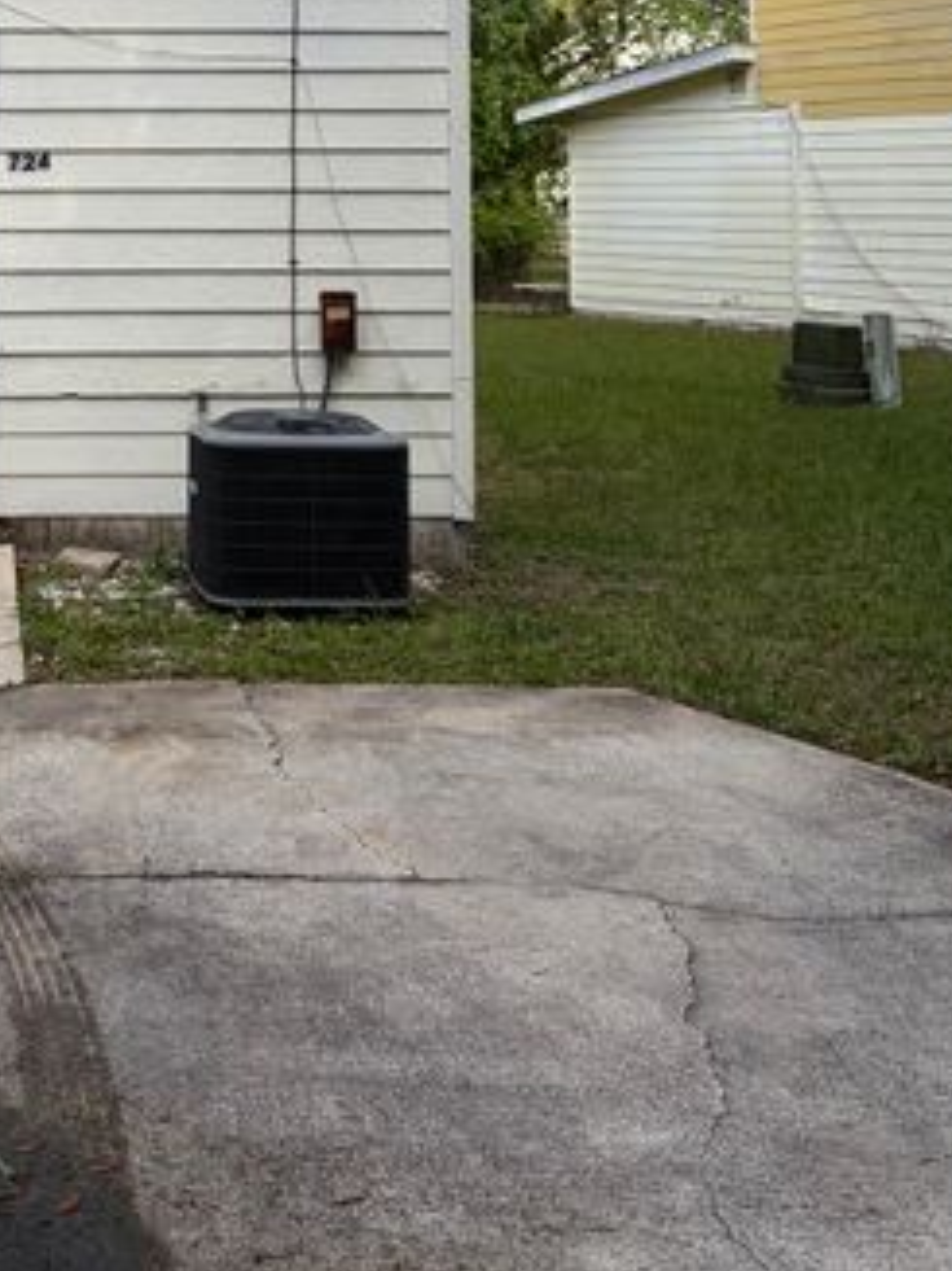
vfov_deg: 33.9
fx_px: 1945
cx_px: 54
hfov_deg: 26.4
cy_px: 87
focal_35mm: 53
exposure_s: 1/1550
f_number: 1.6
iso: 50
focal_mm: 5.96
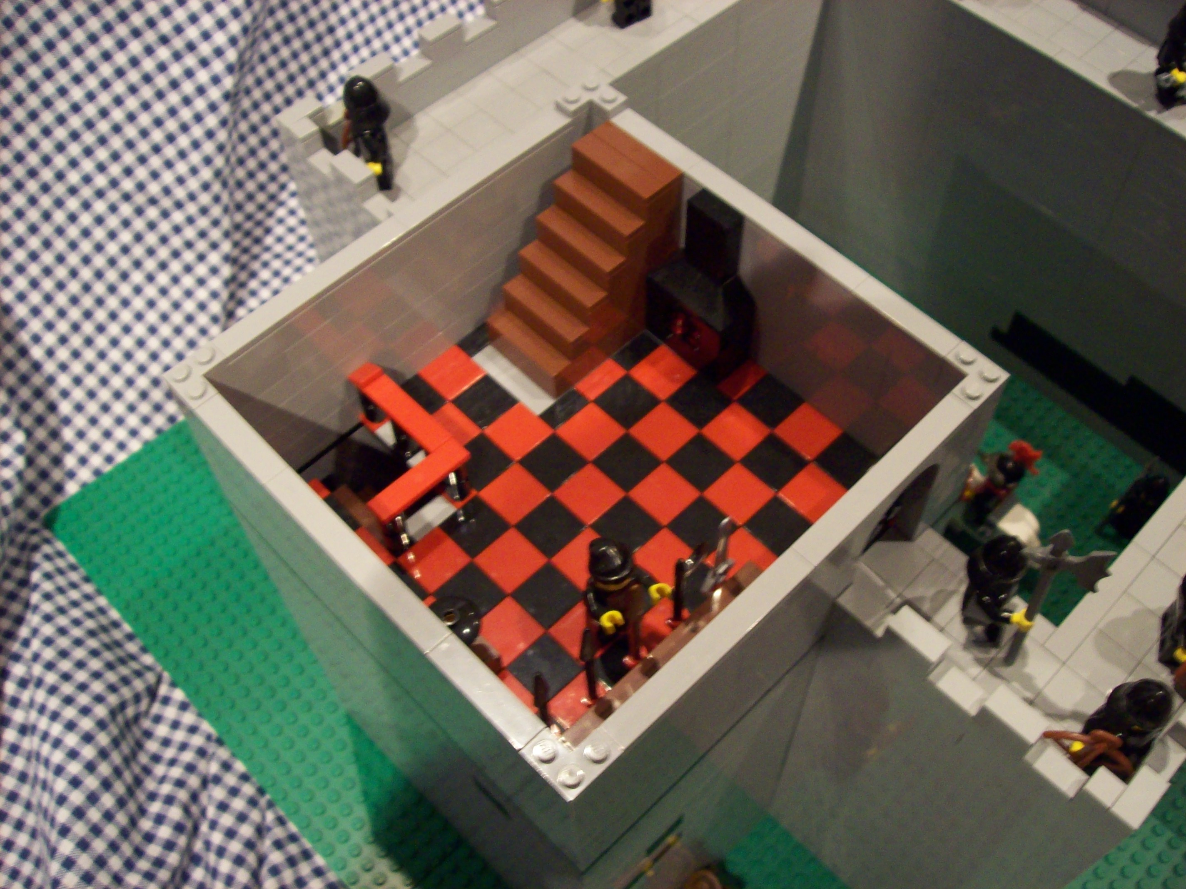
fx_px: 1233
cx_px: 593
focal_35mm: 36
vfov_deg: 39.6
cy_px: 444
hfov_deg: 51.4
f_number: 2.7
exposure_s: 1/8
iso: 200
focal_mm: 6
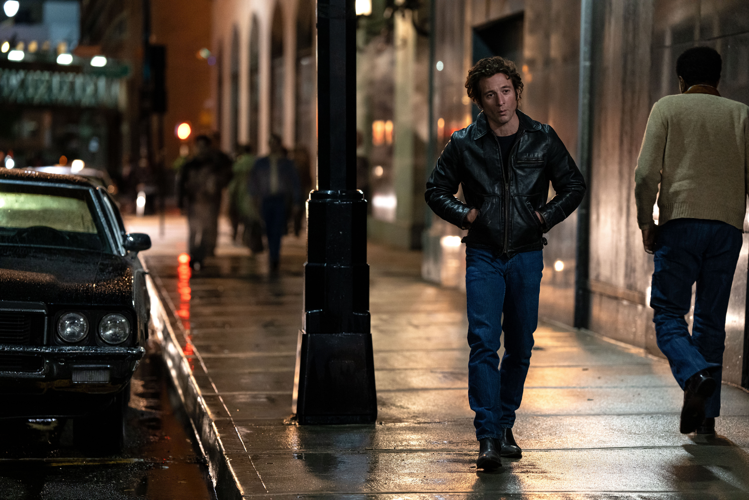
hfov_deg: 15.4
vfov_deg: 10.3
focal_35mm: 133
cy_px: 250
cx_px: 374
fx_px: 2767
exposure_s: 1/100
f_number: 2.8
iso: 4000
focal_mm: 133
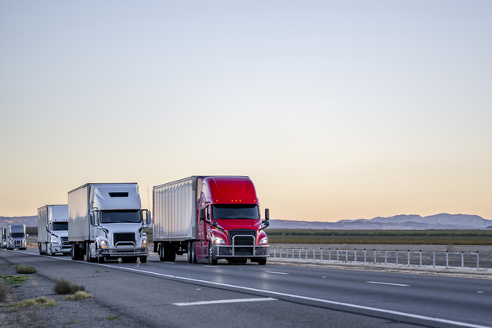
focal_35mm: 123
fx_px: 1681
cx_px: 266
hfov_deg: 16.7
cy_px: 161
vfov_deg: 11.1
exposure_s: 1/500
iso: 64
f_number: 2.8
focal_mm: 105
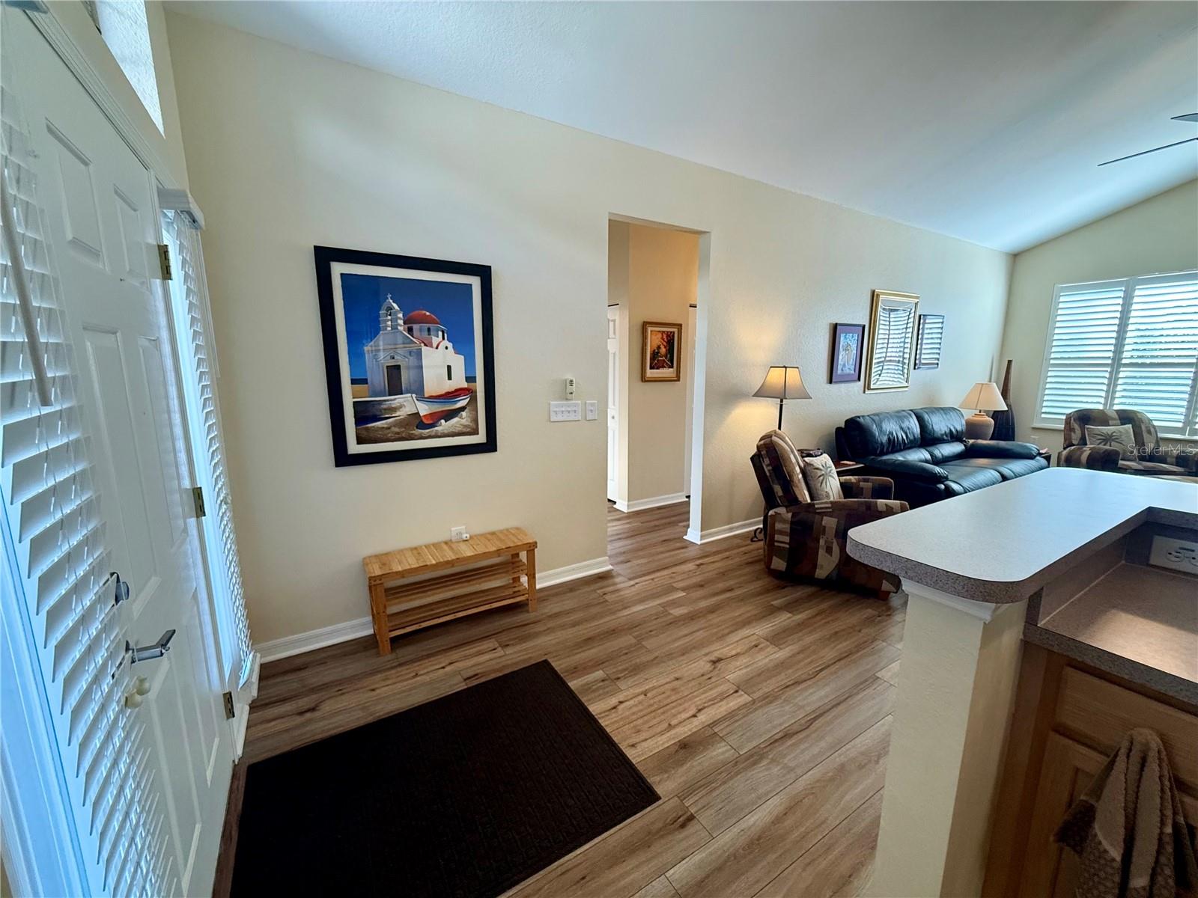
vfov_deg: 85.7
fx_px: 485
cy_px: 449
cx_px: 599
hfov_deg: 102.1
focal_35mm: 14
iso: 320
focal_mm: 2.22
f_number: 2.2
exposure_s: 1/120
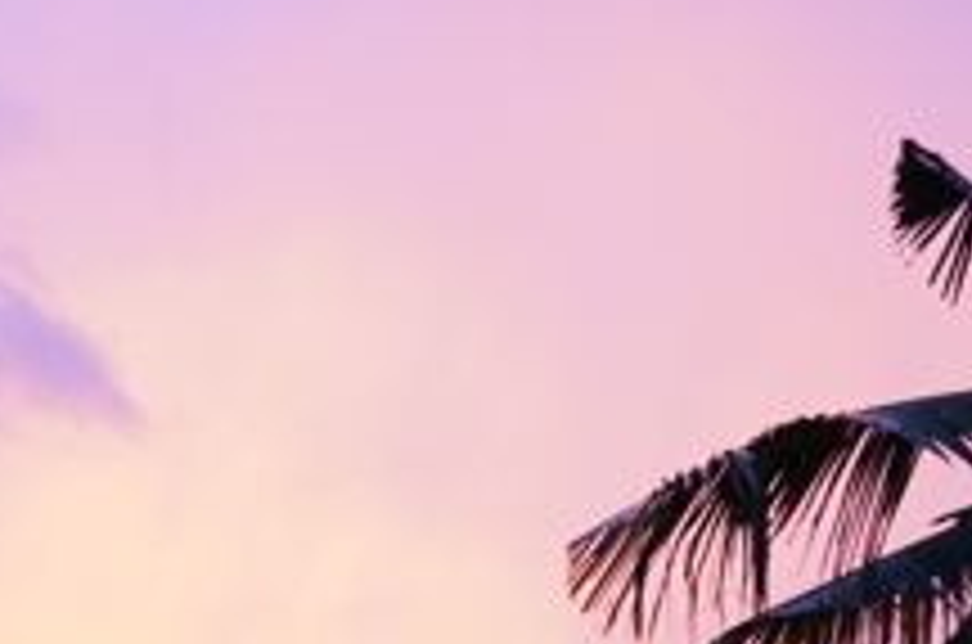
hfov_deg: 22.8
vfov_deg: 14.7
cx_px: 328
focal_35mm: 89
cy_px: 813
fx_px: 2398
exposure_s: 1/60
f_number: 4
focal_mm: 20
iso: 2500
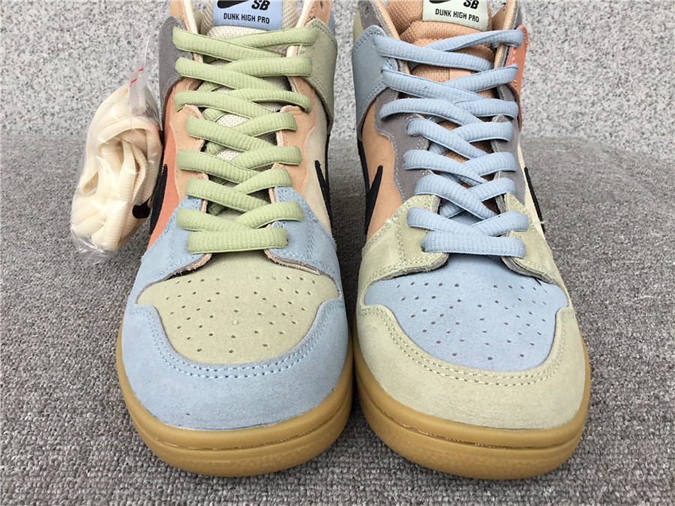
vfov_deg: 45.4
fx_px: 604
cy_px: 253
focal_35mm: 31
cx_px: 338
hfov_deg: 58.4
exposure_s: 1/100
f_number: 2.4
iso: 32
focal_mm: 3.3
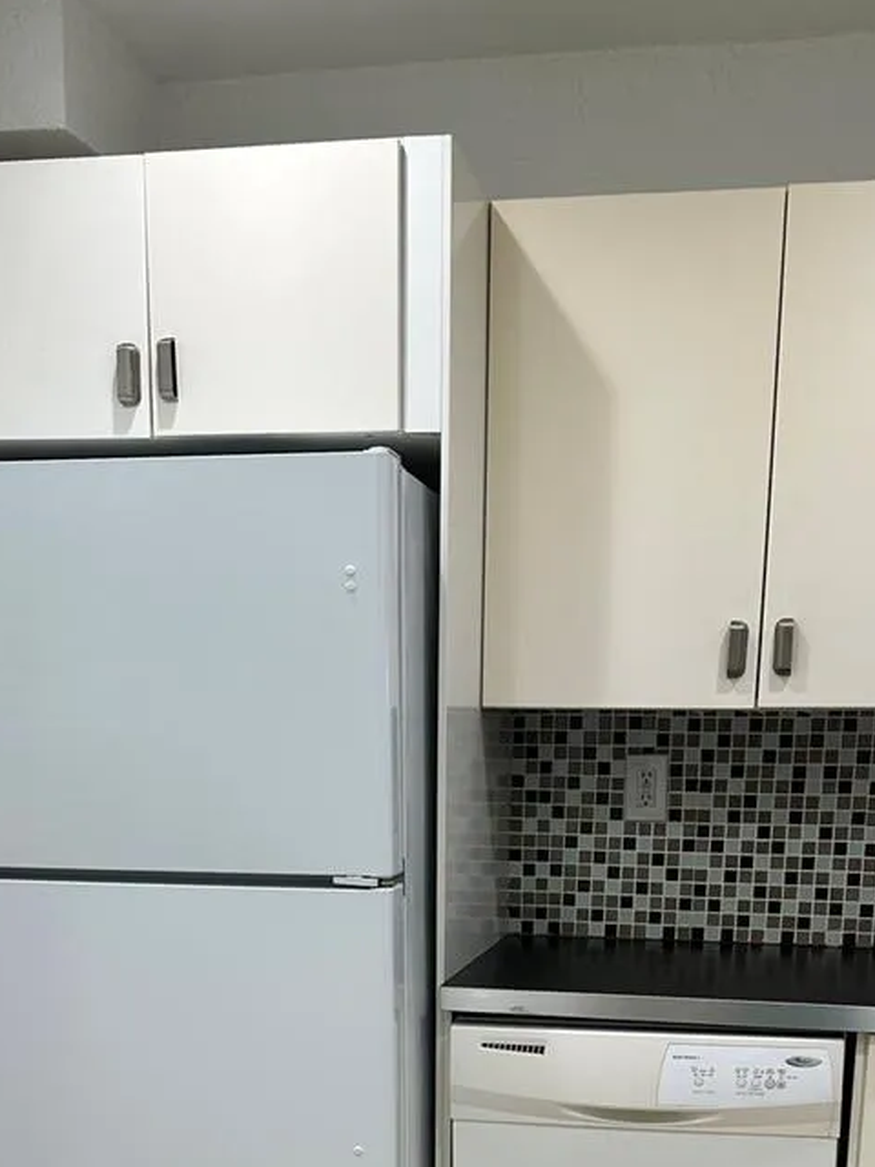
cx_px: 445
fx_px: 1517
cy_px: 1056
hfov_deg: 32.2
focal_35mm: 45
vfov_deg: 39.0
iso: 80
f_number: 1.78
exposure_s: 1/120
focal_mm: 6.86
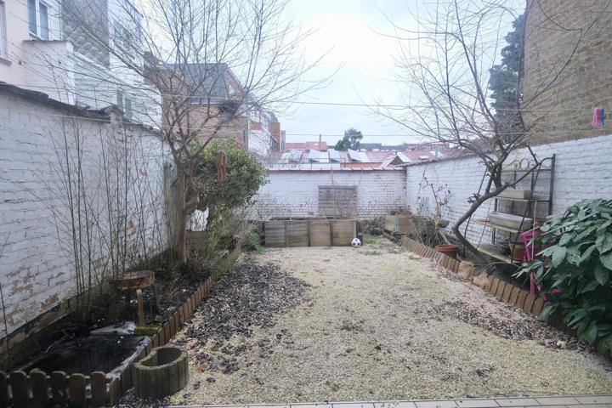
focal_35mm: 18
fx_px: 306
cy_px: 204
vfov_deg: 67.4
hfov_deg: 90.0
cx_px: 306
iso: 320
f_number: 4
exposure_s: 1/50
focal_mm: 12
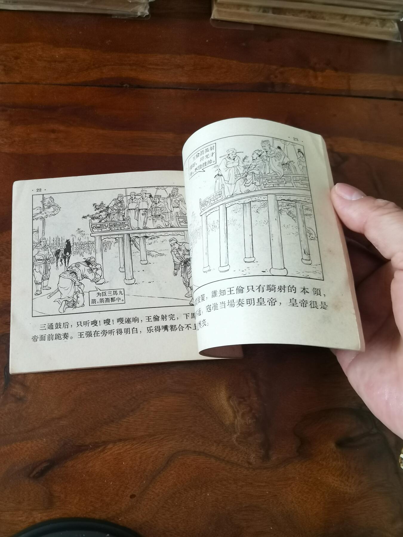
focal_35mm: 27
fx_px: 419
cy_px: 268
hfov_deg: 51.4
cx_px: 202
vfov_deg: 65.3
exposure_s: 1/50
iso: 160
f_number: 2.2
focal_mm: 2.26
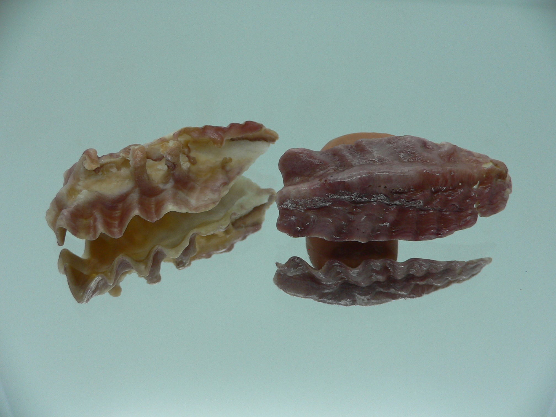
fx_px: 562
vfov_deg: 40.7
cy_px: 208
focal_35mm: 35
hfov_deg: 52.6
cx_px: 278
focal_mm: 4.6
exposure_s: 1/60
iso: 80
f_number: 2.8
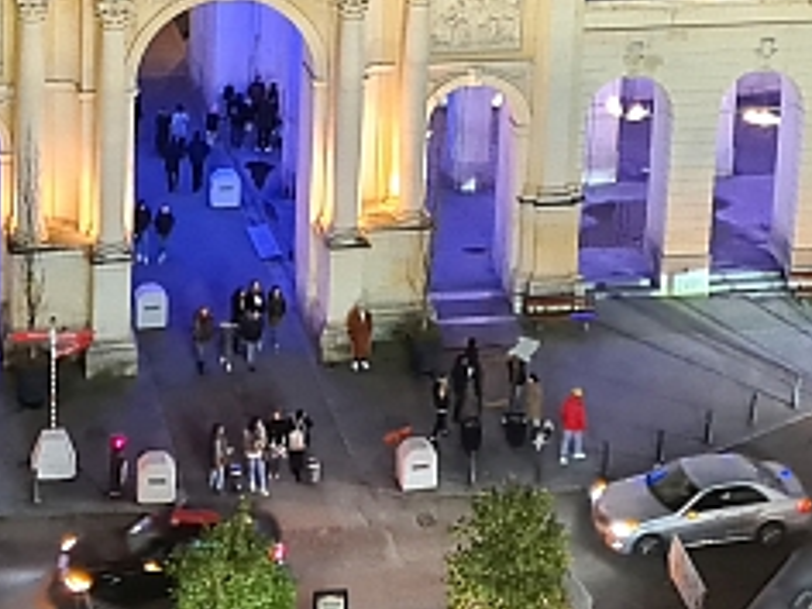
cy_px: -327
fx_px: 2064
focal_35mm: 88
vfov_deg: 15.4
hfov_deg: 22.1
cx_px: 255
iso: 500
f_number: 1.8
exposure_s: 1/25
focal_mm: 5.4
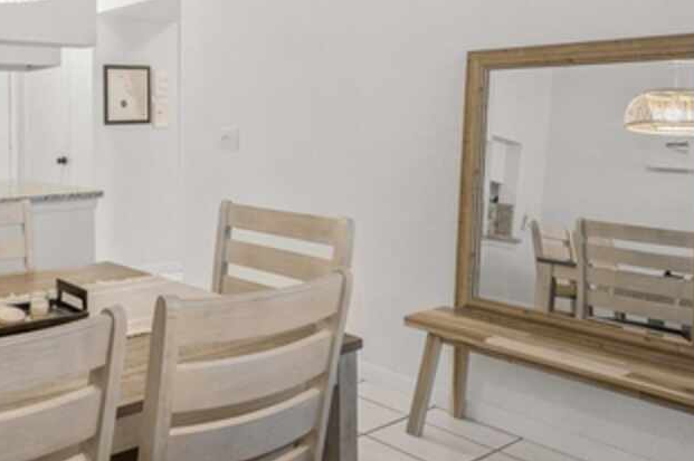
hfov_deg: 47.0
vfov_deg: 38.9
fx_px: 636
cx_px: -11
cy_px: 116
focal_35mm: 33
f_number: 6.3
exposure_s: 1/2.5
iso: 250
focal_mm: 16
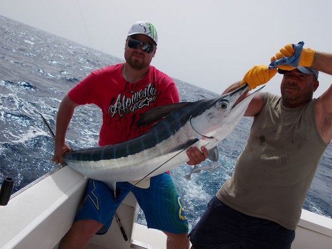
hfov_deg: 49.0
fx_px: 364
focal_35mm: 38
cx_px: 166
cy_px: 124
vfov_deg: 37.7
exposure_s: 1/1600
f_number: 3.1
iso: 80
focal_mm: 5.3
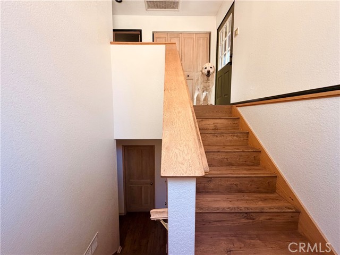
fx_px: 138
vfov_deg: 85.7
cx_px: 170
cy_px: 128
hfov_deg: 102.1
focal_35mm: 14
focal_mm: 2.22
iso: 320
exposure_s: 1/87
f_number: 2.2
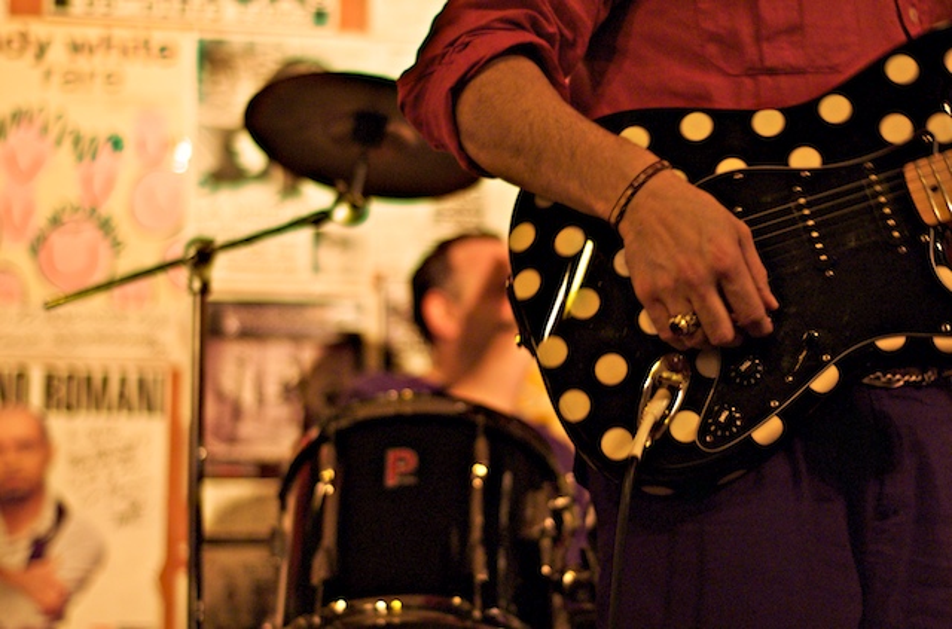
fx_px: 1978
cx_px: 476
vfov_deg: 18.1
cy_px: 314
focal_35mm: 75
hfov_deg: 27.1
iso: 800
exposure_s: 1/20
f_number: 1.8
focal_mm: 50
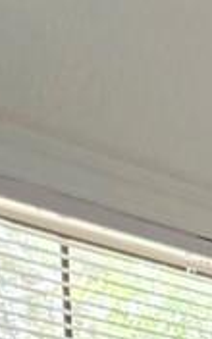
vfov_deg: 12.7
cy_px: 830
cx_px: 863
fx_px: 1156
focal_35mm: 125
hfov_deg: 7.4
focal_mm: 2.2
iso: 320
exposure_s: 1/60.2
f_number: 1.9
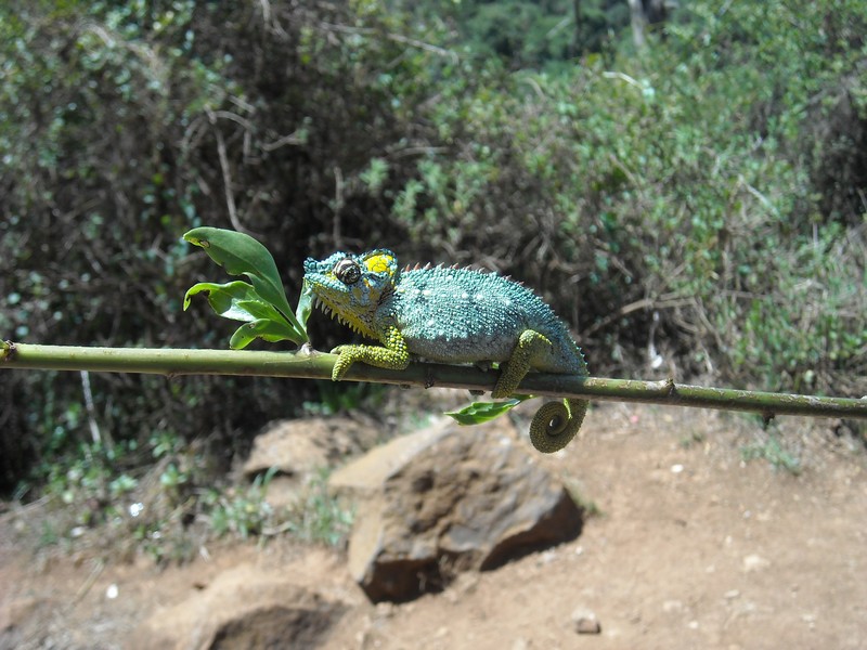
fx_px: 1227
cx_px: 434
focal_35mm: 49
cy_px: 325
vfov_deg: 29.7
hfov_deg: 38.9
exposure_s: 1/402
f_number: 3.2
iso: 64
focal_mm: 7.92
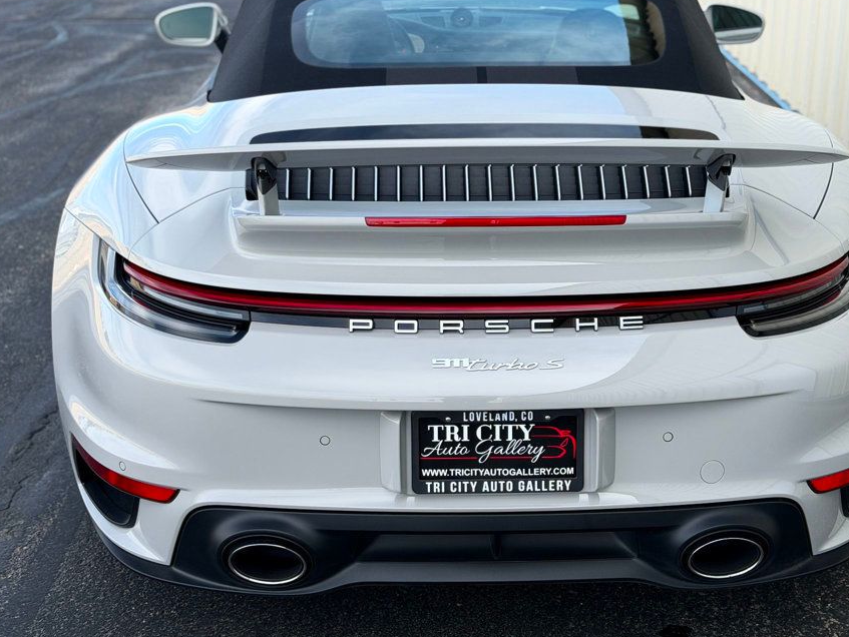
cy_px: 273
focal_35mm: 58
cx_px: 486
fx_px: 1423
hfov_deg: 33.2
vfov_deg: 25.2
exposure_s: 1/1149
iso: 64
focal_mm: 6.76
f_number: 1.78
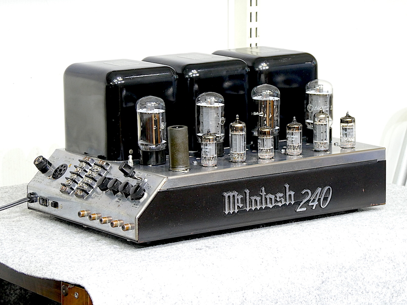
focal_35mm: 143
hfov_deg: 13.8
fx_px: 1681
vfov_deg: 10.4
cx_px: 204
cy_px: 152
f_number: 5.4
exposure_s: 1/2
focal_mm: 25.6
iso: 200
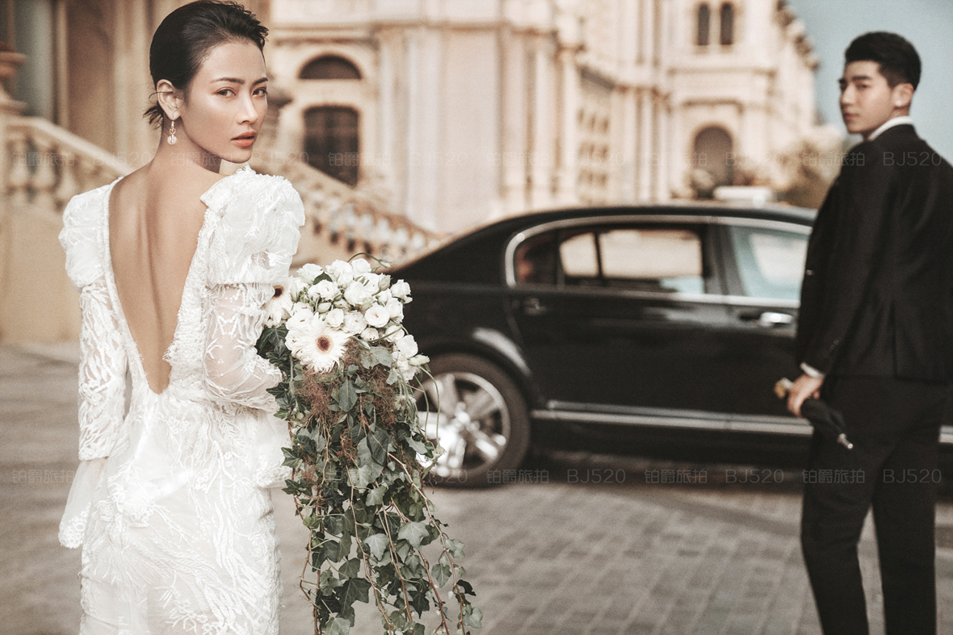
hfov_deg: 28.8
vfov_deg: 19.5
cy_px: 318
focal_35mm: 70
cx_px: 476
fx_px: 1853
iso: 400
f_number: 3.5
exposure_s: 1/4000
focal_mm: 70
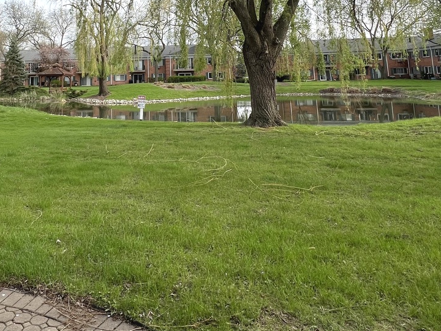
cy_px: 32
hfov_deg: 65.2
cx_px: 141
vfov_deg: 47.6
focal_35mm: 26
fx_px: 331
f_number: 1.8
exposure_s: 1/508
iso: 32
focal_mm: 1.57
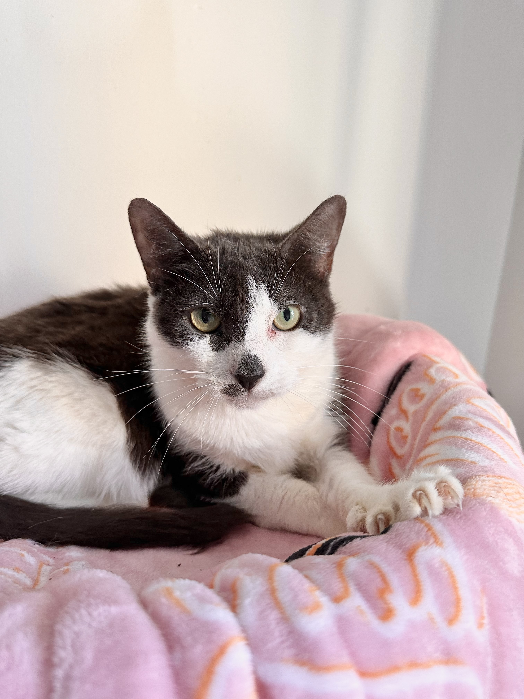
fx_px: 484
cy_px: 350
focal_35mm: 24
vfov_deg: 71.6
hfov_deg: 56.8
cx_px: 262
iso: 250
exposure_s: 1/121
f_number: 1.78
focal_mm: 6.86
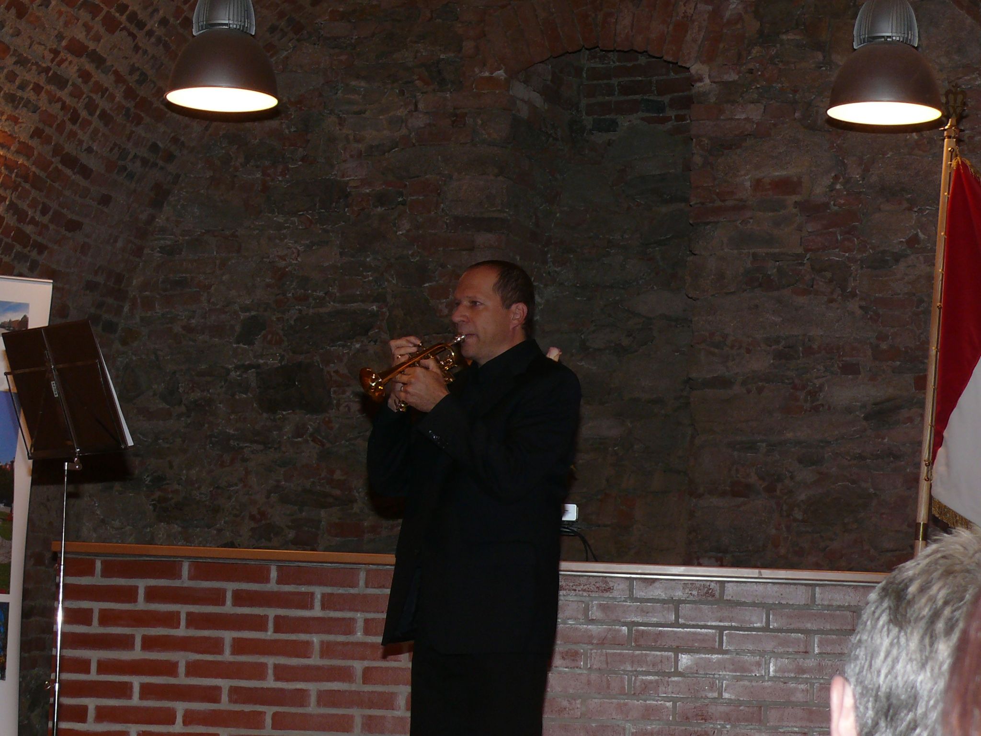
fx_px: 2692
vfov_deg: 15.6
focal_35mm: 95
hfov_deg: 20.7
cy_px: 368
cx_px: 490
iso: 100
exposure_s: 1/30
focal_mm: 12.9
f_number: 4
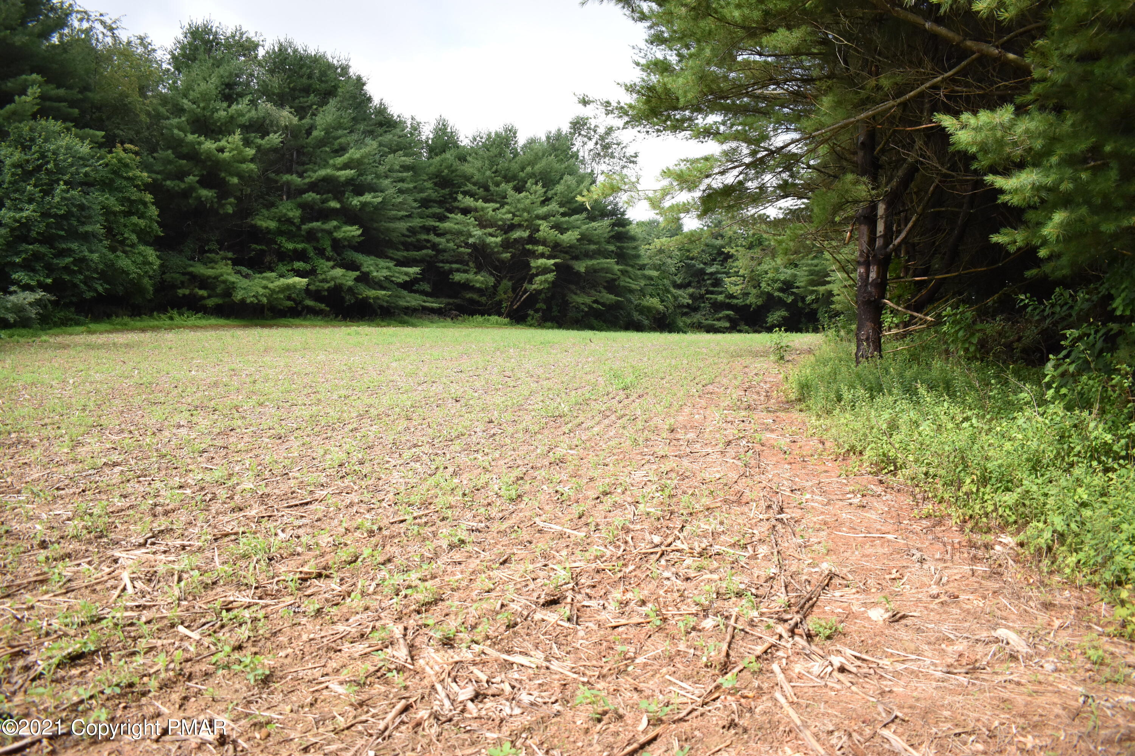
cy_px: 378
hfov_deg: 67.4
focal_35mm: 27
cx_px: 568
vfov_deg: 47.9
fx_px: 851
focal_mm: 18
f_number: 3.5
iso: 1400
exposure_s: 1/4000
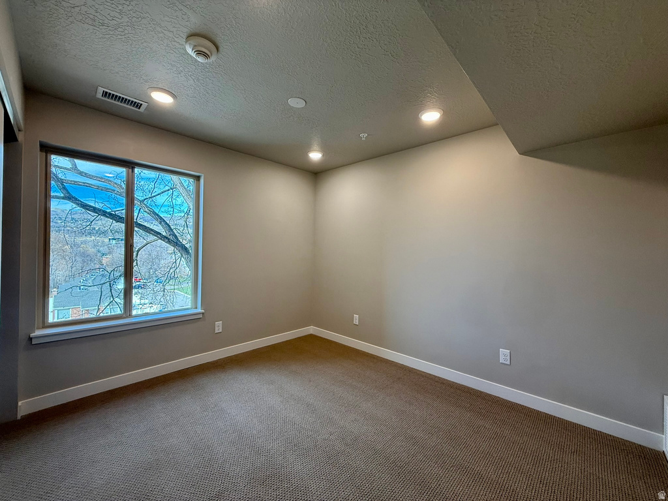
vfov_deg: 85.7
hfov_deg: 102.1
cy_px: 250
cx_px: 334
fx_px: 270
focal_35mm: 14
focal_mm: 2.22
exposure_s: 1/120
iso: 125
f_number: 2.2
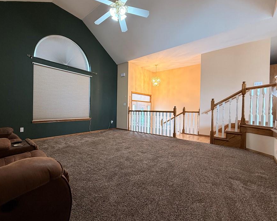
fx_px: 131
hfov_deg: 92.5
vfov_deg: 80.4
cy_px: 110
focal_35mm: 16
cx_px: 118
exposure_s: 1/60
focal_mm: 2.22
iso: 200
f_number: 2.2
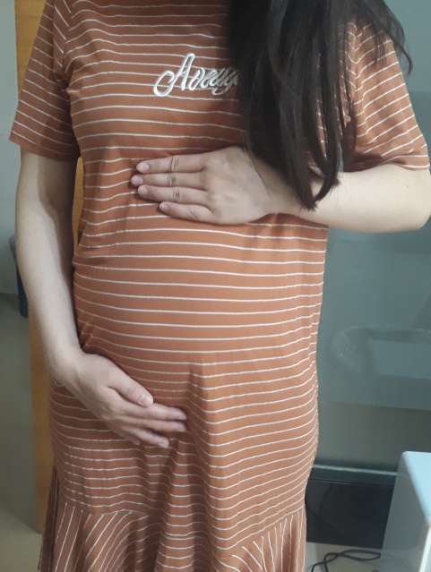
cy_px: 286
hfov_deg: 51.5
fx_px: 447
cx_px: 216
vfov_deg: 65.3
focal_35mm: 27
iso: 400
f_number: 1.7
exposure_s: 1/24
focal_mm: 3.71
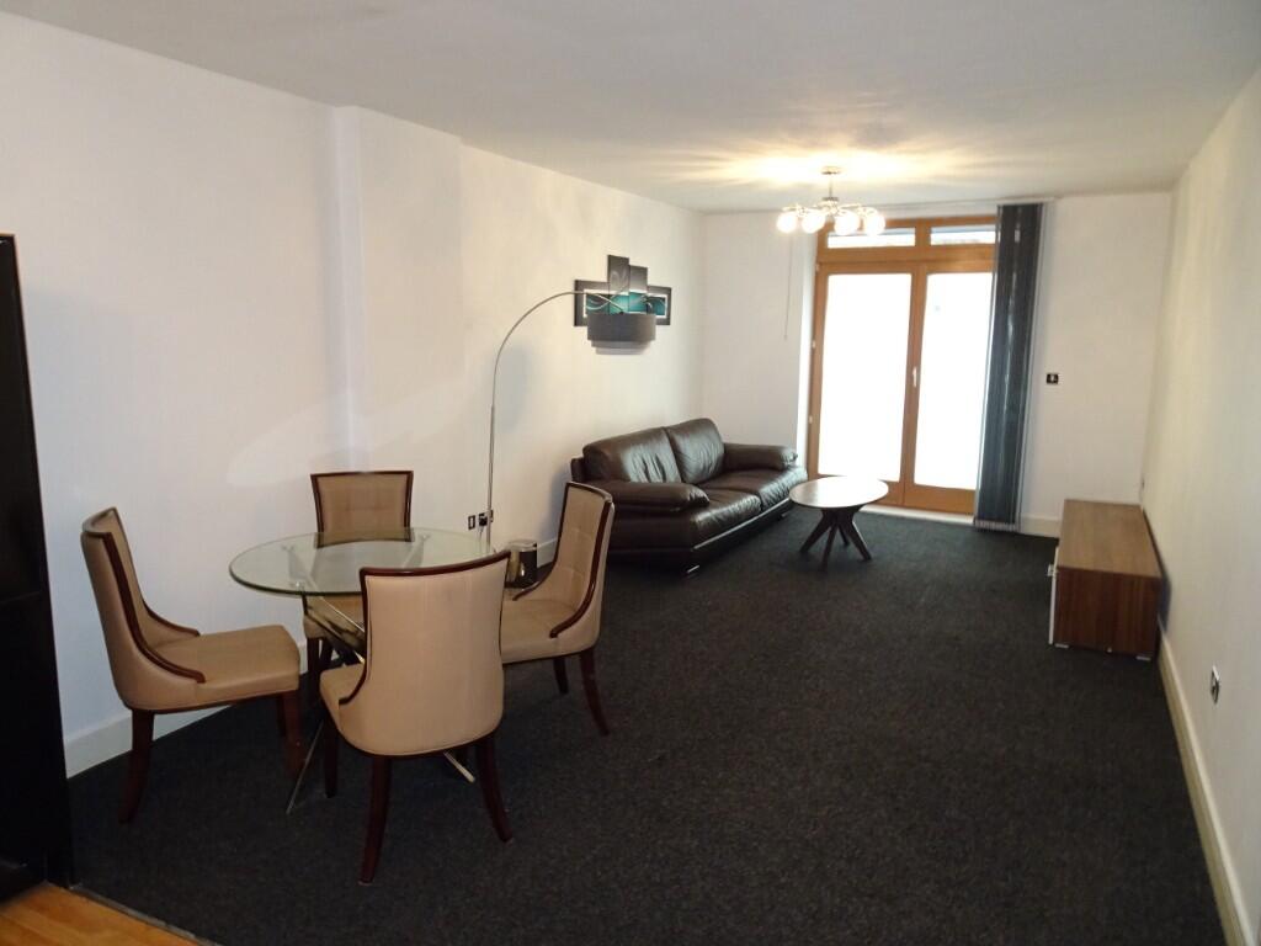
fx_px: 874
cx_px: 630
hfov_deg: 71.6
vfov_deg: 56.8
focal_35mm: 24
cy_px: 473
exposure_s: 1/30
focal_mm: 4.13
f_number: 3.5
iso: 640
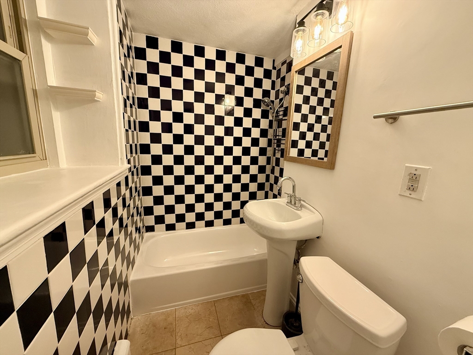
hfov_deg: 102.1
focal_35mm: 14
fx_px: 191
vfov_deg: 85.7
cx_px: 236
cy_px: 178
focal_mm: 2.22
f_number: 2.2
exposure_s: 1/60
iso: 250
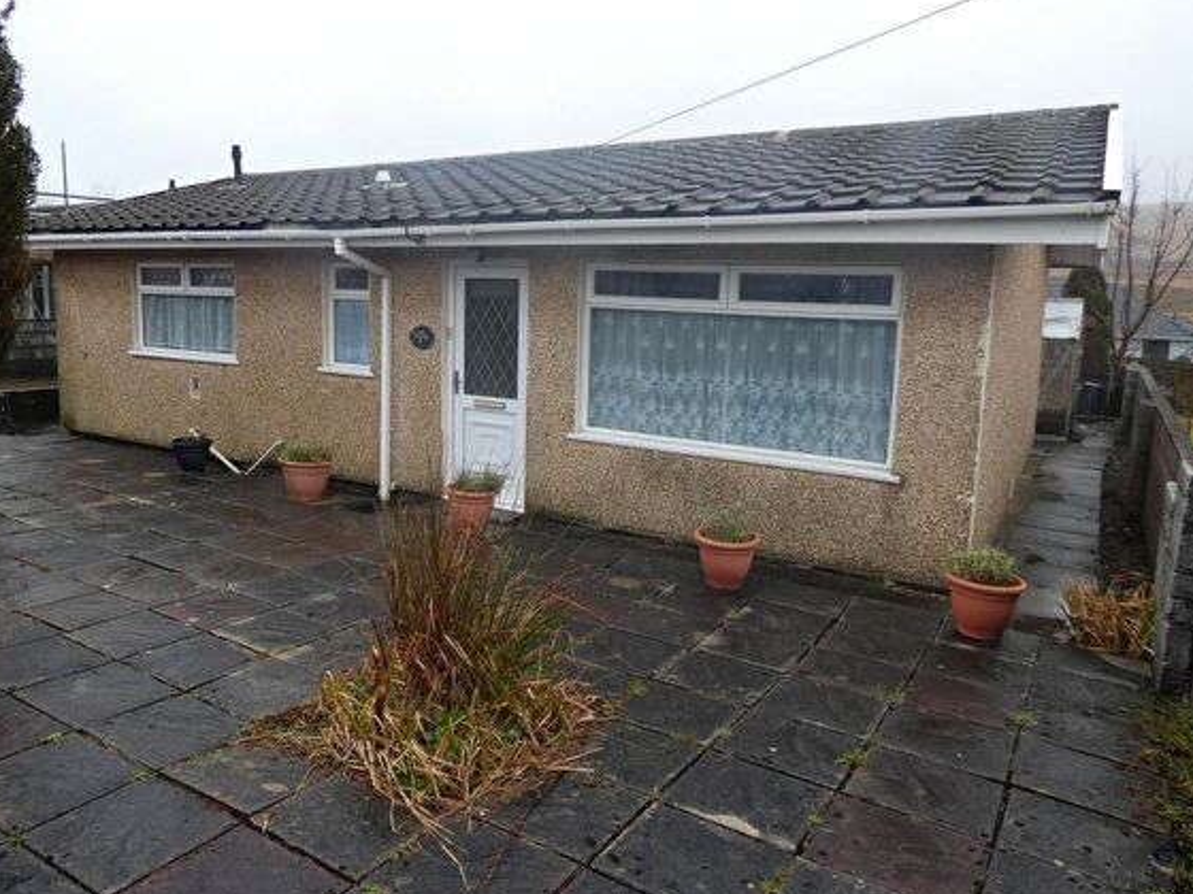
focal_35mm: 25
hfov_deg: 68.8
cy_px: 408
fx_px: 862
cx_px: 488
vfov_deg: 54.8
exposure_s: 1/125
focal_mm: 3.6
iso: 80
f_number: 2.8
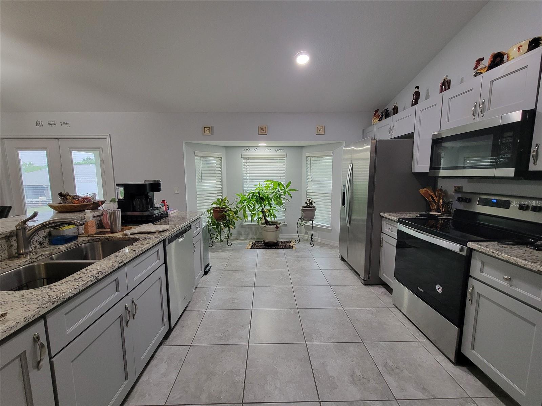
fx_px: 204
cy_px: 203
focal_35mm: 13
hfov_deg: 106.2
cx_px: 271
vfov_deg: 89.9
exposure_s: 1/60
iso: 320
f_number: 2.2
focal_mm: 2.2
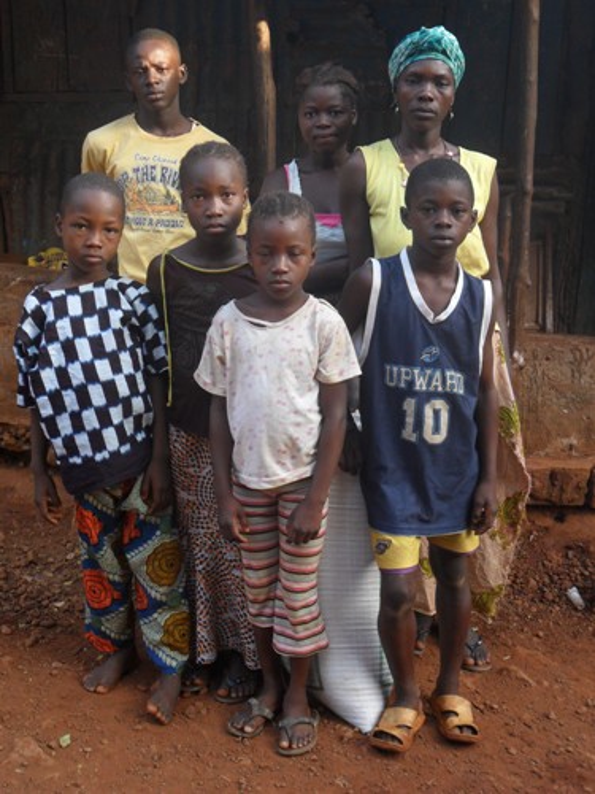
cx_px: 298
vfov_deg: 42.9
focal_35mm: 44
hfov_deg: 32.9
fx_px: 1008
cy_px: 397
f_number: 4.5
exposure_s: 1/45
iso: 120
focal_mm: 7.8
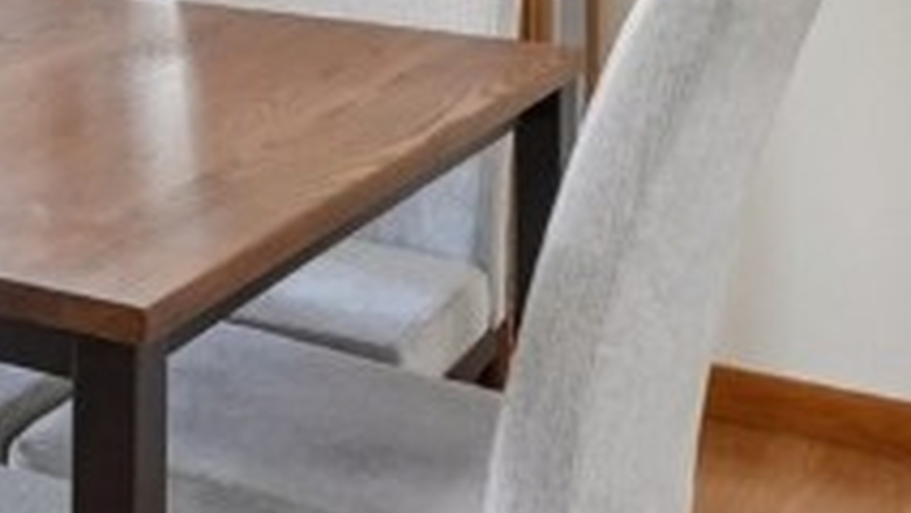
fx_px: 2054
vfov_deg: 13.2
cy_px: -342
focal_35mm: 85
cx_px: -560
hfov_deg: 20.4
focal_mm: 10
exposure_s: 1/20
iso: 800
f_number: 8
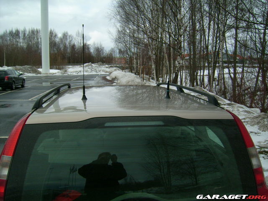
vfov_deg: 40.7
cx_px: 134
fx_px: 271
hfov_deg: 52.6
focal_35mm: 35
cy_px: 100
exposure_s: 1/272
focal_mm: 5.95
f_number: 5.8
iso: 50
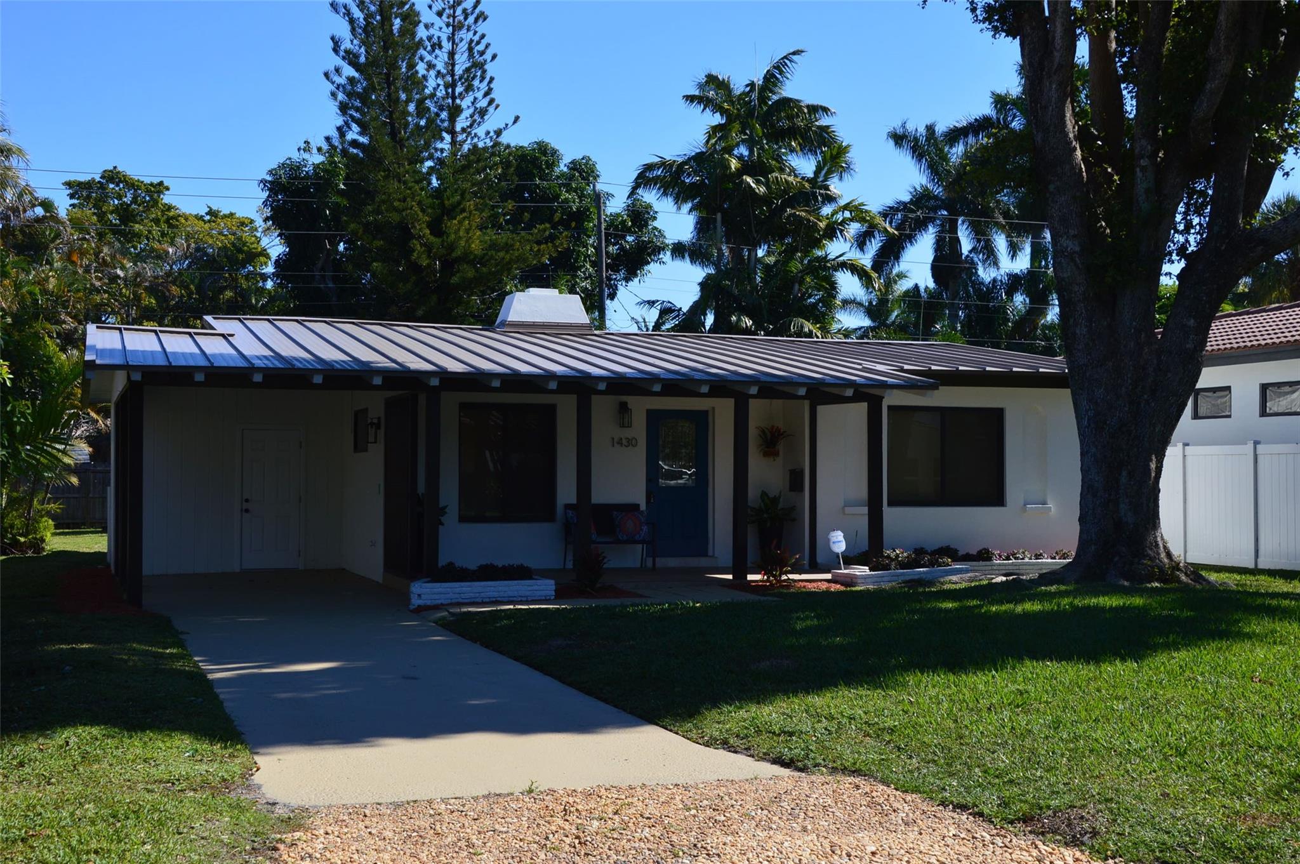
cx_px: 650
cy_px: 432
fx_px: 1623
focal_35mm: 45
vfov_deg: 29.8
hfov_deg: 43.6
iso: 320
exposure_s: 1/500
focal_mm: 30
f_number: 11
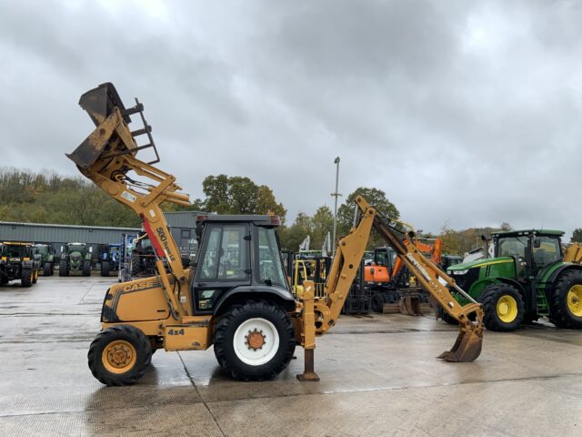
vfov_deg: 48.2
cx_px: 291
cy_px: 218
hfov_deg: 61.7
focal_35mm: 29
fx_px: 488
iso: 32
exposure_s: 1/122
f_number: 1.8
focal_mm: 3
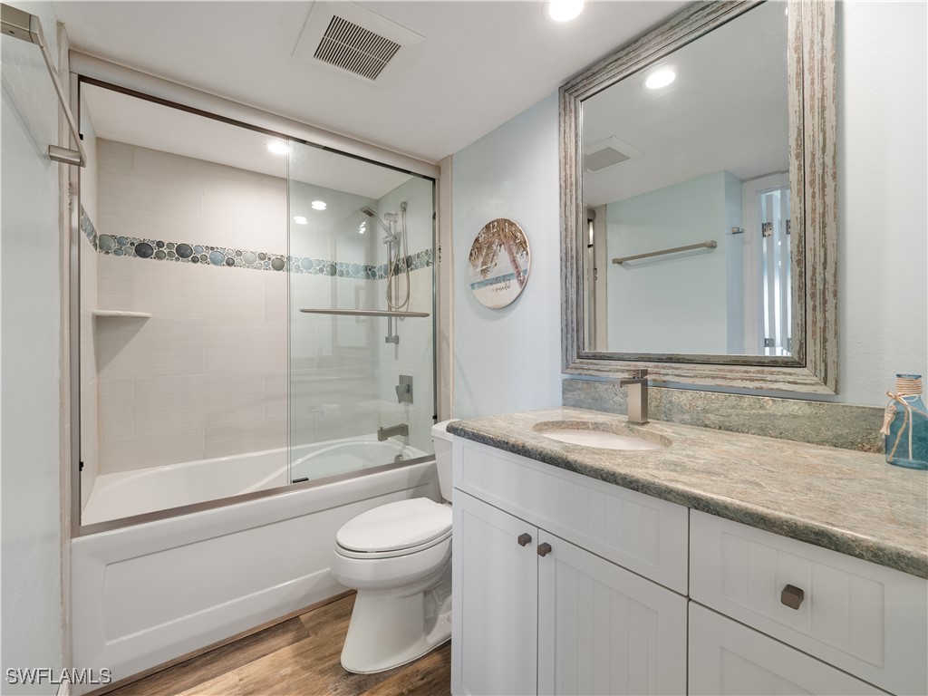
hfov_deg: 102.1
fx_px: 375
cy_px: 348
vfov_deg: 85.7
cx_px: 464
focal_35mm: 14
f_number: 7.1
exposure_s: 1/2
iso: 200
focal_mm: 7
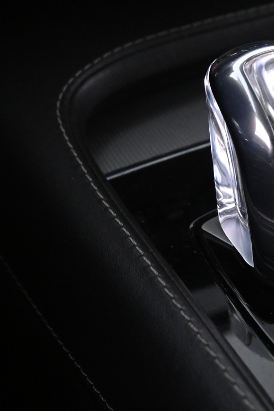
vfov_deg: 28.1
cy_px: 219
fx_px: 821
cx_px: 299
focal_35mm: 72
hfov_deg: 18.3
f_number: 4.2
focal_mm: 25
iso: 3200
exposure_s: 1/40
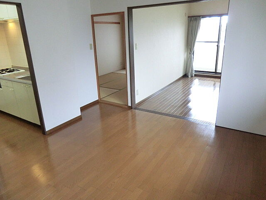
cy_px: 100
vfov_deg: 56.8
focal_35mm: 24
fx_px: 184
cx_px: 133
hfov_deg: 71.6
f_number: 3.2
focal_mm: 4.3
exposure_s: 1/60
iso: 500
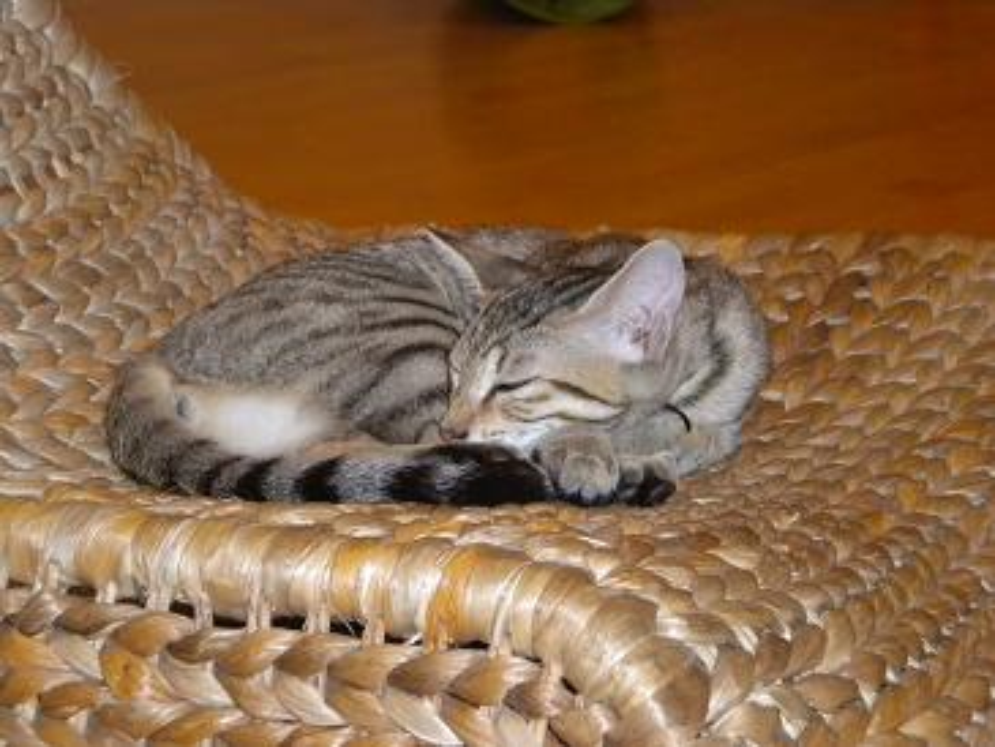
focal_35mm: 105
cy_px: 374
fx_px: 3019
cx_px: 498
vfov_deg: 14.1
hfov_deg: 18.7
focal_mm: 18.9
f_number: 5.9
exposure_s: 1/60
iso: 400
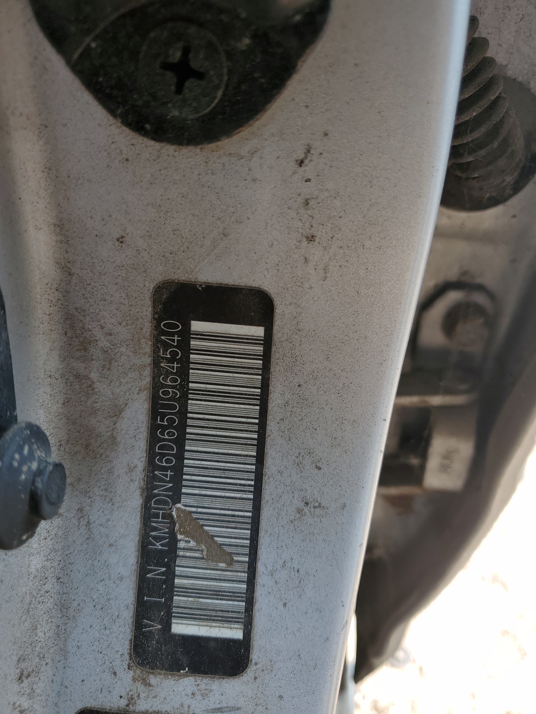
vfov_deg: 67.3
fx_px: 537
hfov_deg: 53.1
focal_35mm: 26
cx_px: 268
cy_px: 357
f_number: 1.5
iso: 50
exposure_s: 1/526
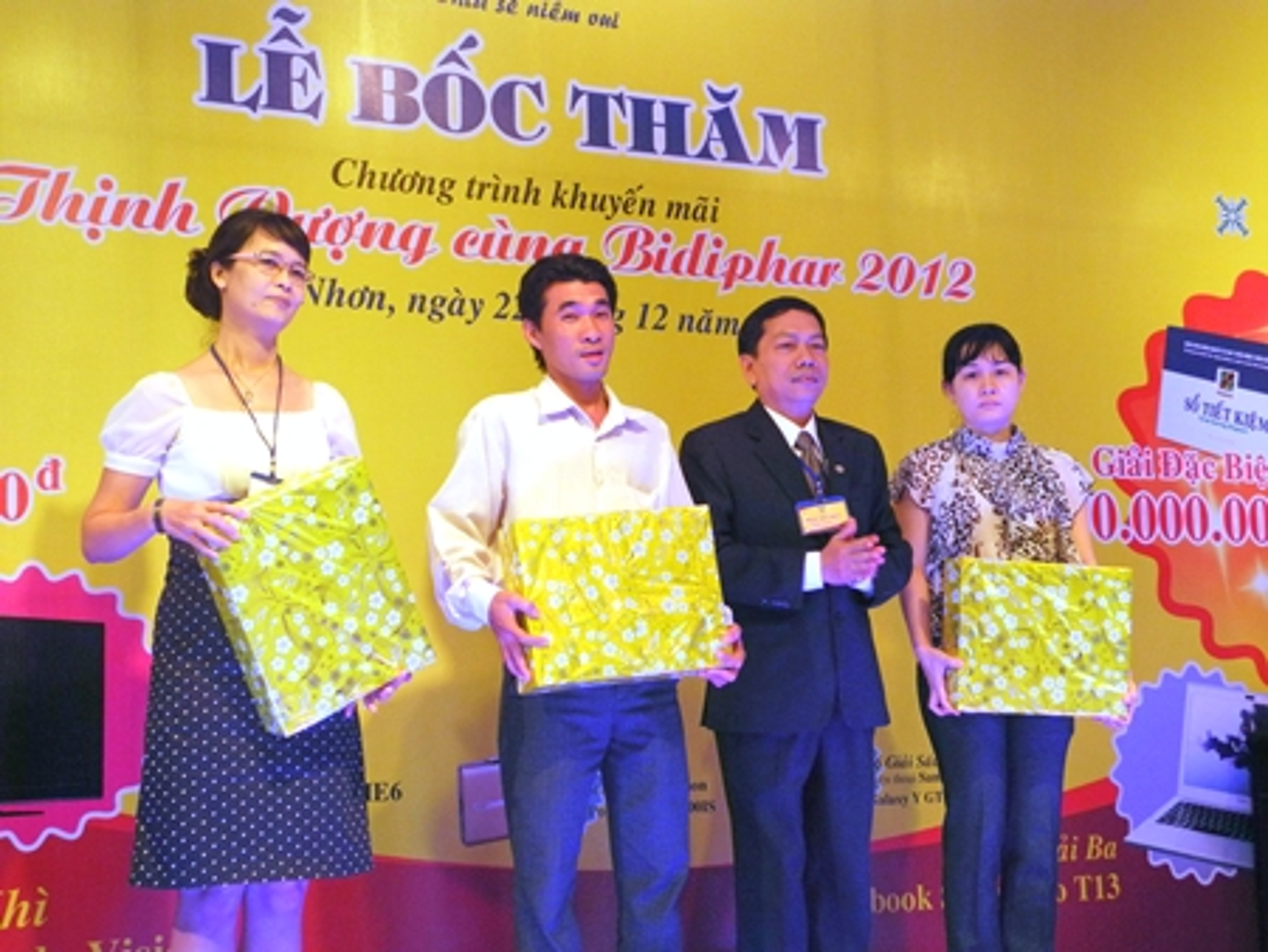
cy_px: 476
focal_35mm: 61
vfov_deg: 24.0
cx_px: 634
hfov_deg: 31.7
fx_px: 2236
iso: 400
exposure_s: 1/60
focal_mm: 13
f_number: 4
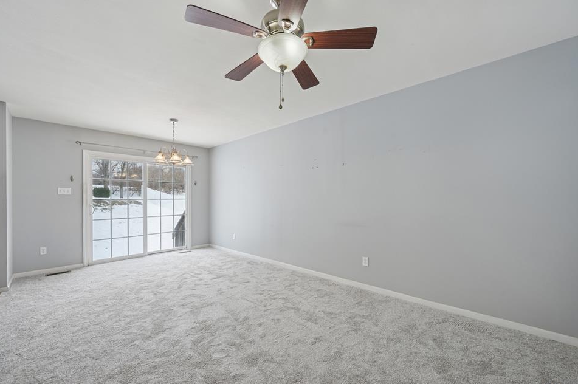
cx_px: 289
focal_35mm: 14
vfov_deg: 81.1
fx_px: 225
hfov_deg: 104.3
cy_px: 197
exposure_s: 1/60
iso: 400
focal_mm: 13
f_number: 8
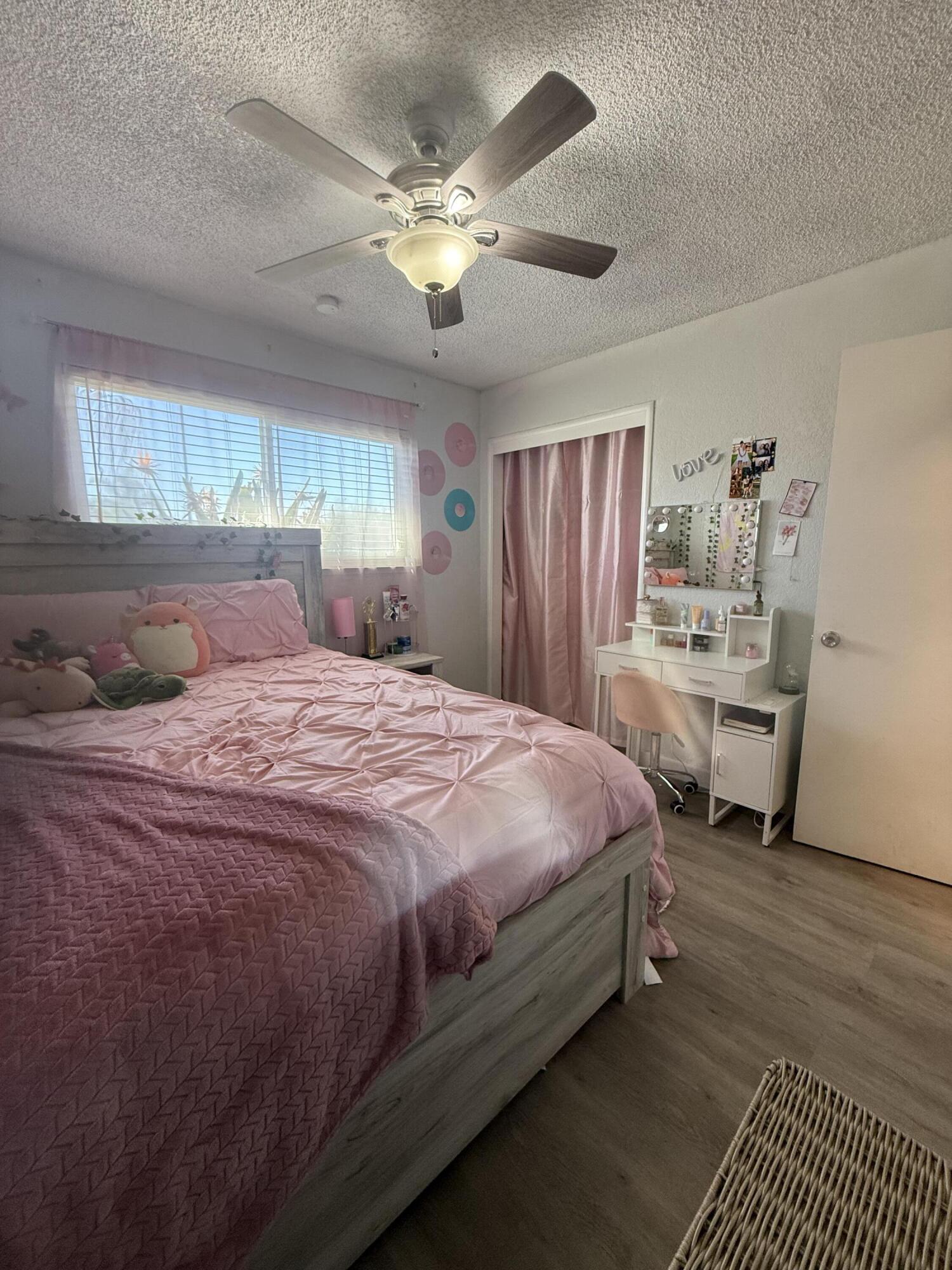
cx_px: 476
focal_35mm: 14
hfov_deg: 85.7
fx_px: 513
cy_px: 635
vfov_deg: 102.1
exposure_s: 1/120
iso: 250
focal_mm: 2.22
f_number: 2.2
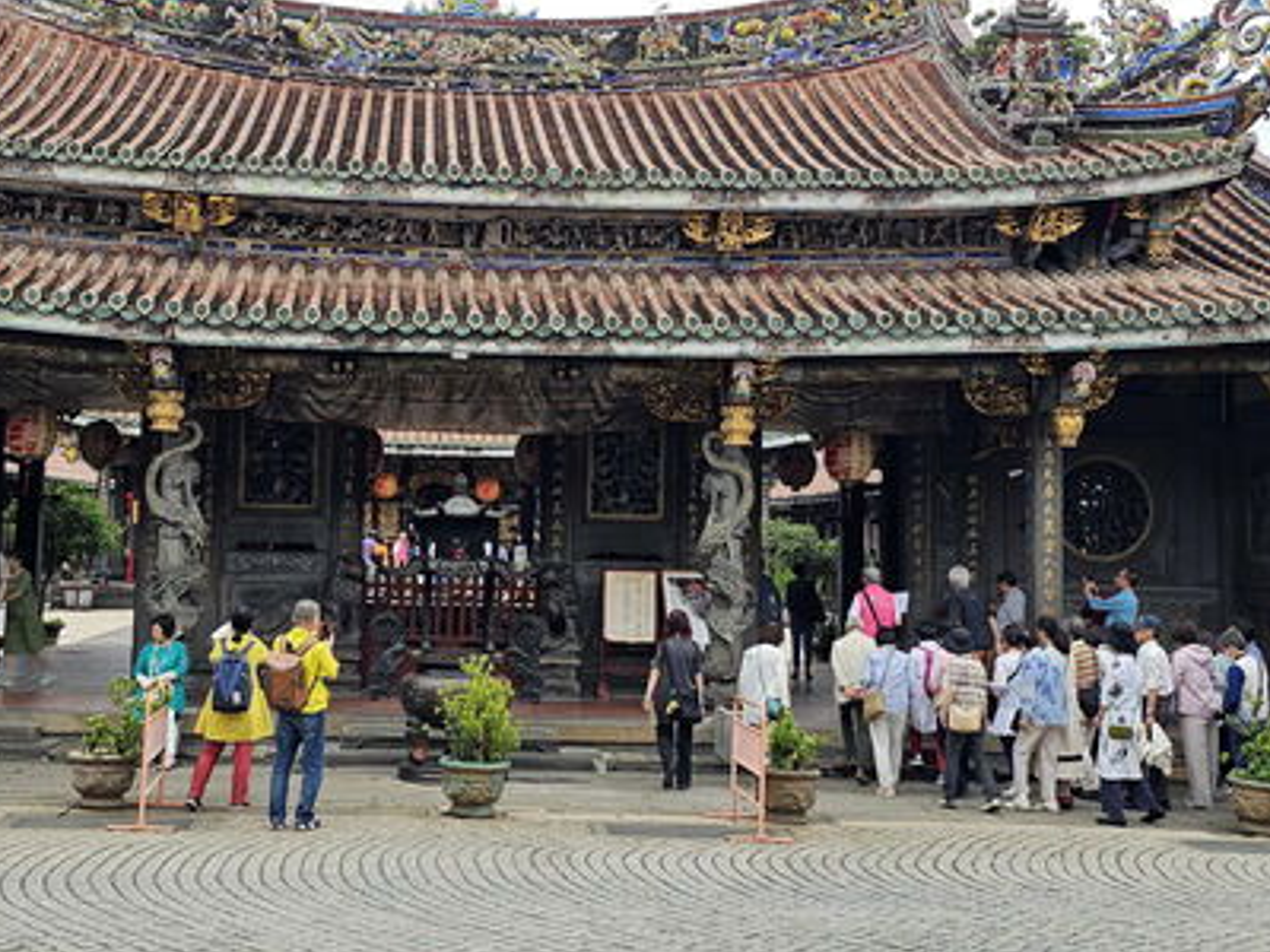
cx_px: 489
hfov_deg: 41.0
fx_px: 1688
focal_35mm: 46
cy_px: 435
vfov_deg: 31.5
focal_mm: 6.3
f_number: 1.7
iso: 25
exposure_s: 1/719
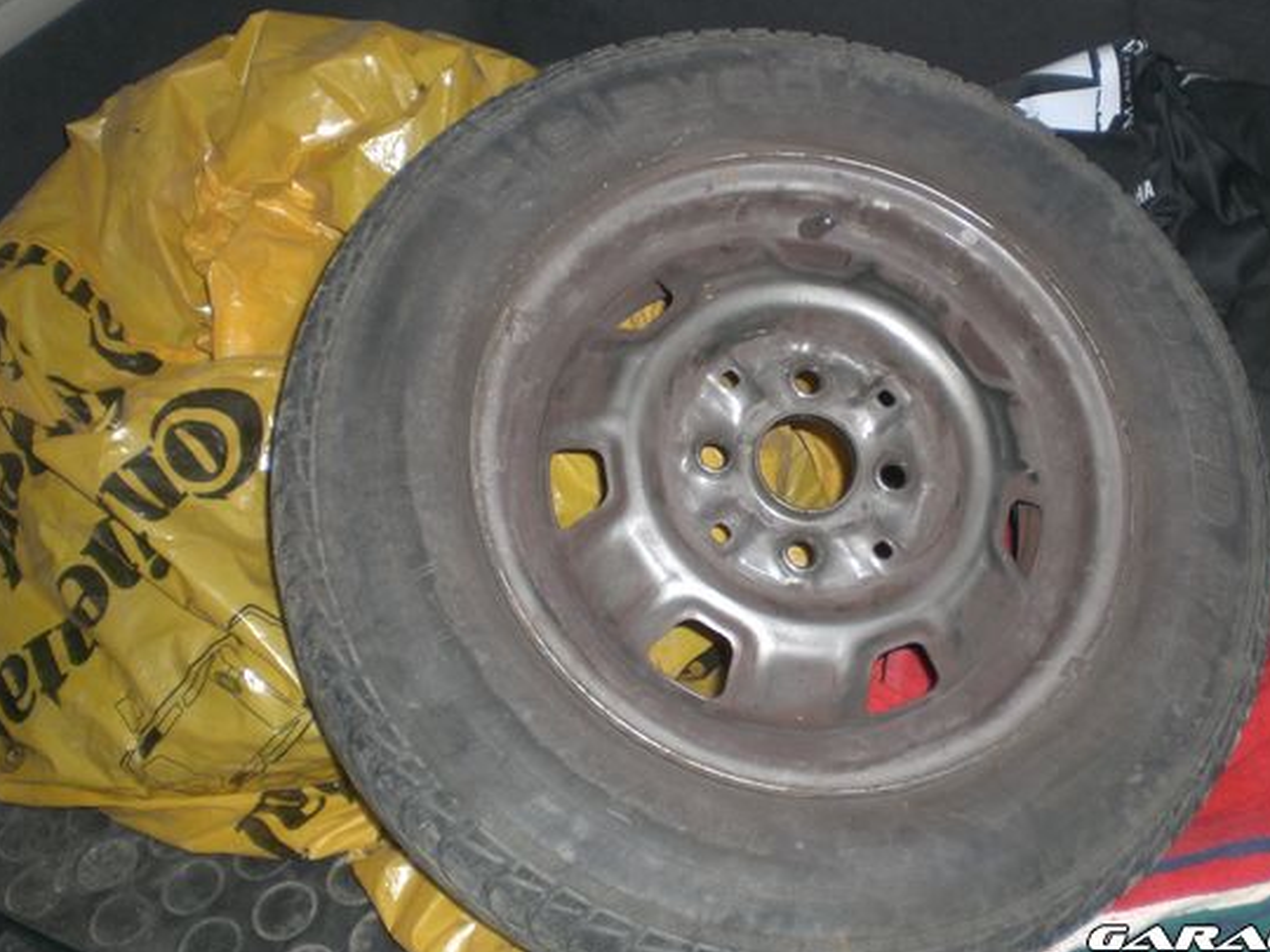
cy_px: 397
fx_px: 1651
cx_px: 738
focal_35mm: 45
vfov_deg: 32.1
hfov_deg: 41.9
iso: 100
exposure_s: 1/60
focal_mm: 6.3
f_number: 3.1
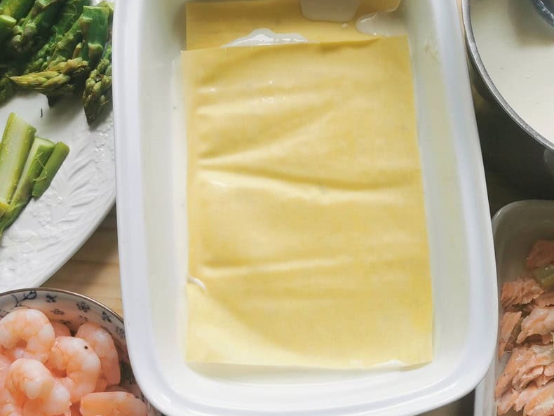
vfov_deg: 35.1
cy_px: 232
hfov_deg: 45.7
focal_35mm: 41
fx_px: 656
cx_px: 303
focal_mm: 5.6
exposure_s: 1/247
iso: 50
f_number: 1.6
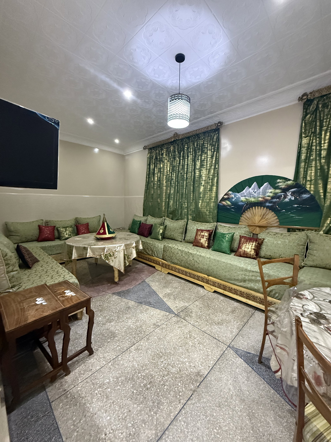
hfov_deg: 85.7
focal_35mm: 14
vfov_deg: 102.1
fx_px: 178
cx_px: 166
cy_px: 221
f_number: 2.2
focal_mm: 2.22
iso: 800
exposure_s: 1/50
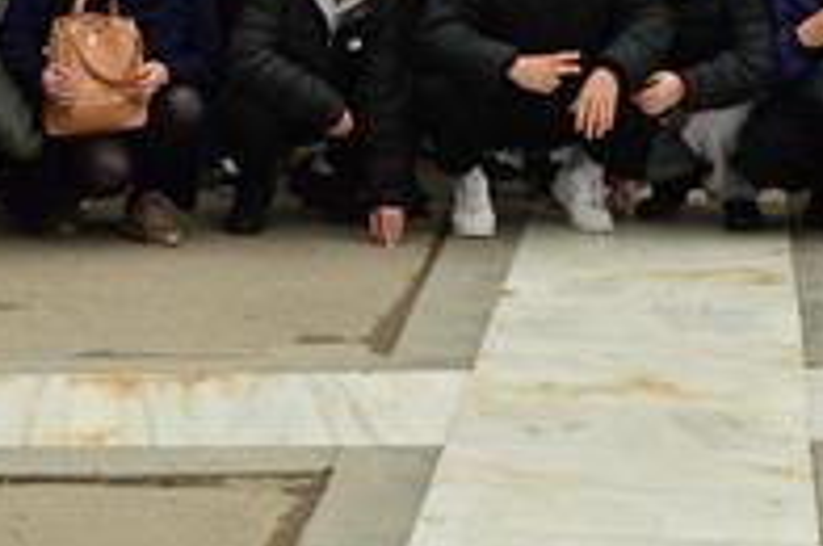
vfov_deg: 8.9
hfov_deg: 14.0
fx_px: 3355
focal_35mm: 147
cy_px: -416
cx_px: 244
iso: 400
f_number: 8
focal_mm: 24
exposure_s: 1/250
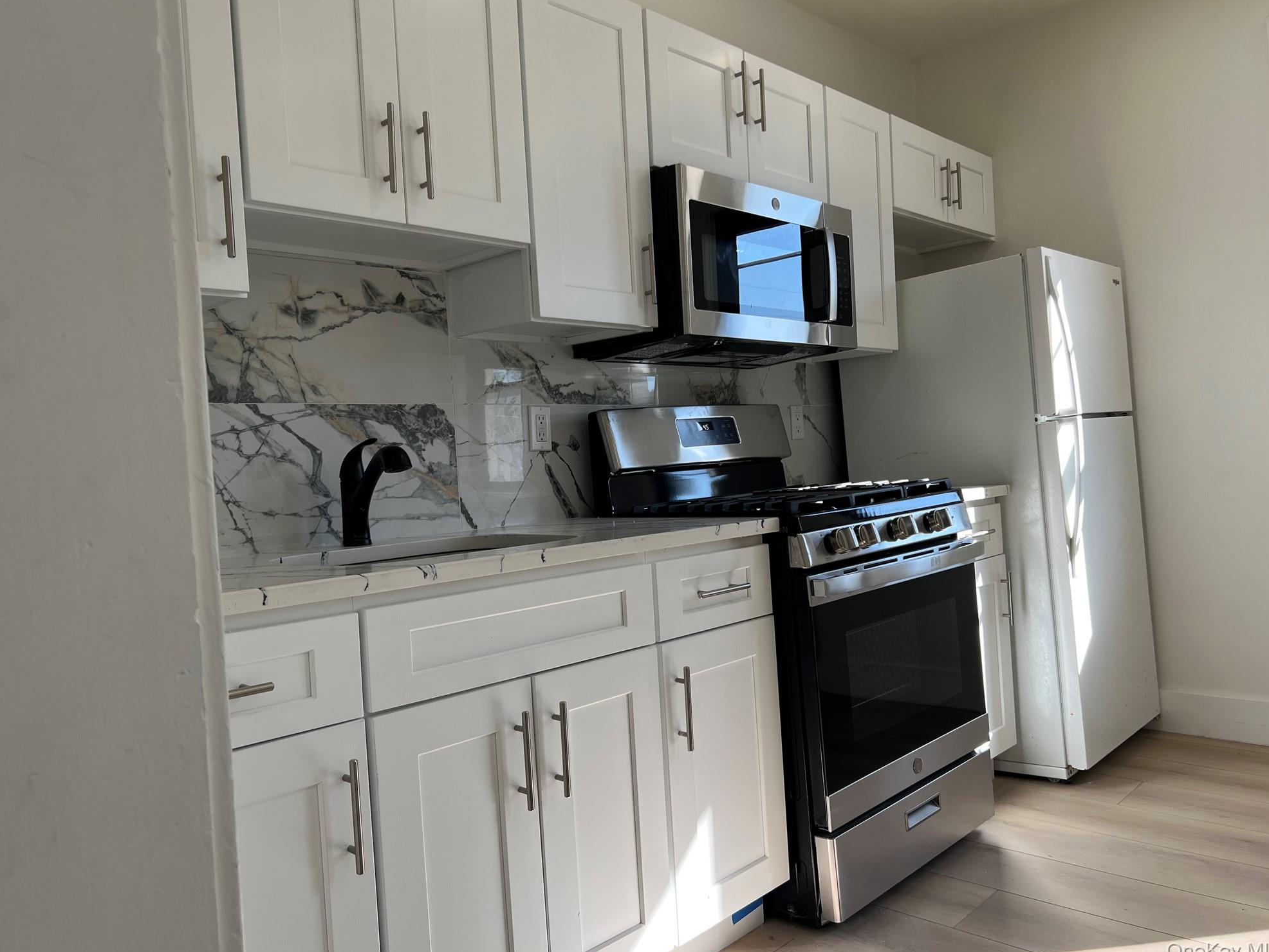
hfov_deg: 65.3
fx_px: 990
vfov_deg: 51.4
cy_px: 471
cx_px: 638
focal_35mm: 27
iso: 50
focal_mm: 5.7
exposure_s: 1/353
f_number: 1.5
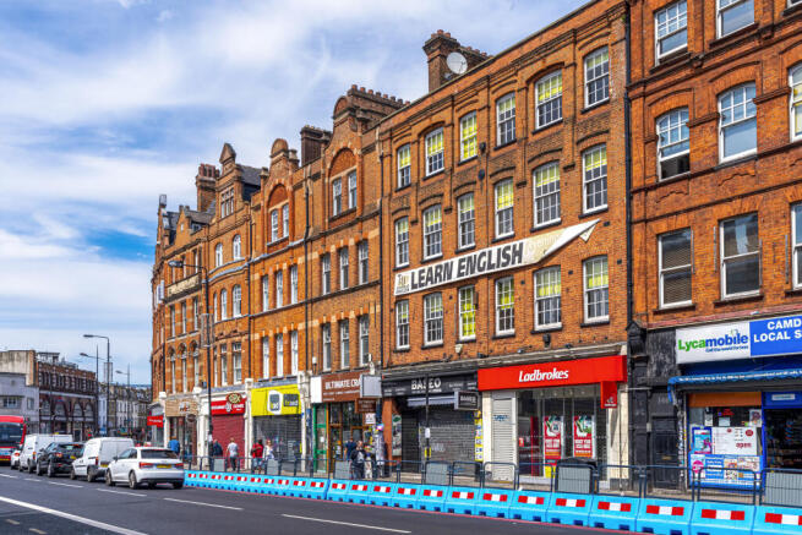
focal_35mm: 30
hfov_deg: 61.9
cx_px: 401
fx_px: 668
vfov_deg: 43.6
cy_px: 268
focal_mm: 30
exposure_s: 1/800
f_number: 9
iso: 400
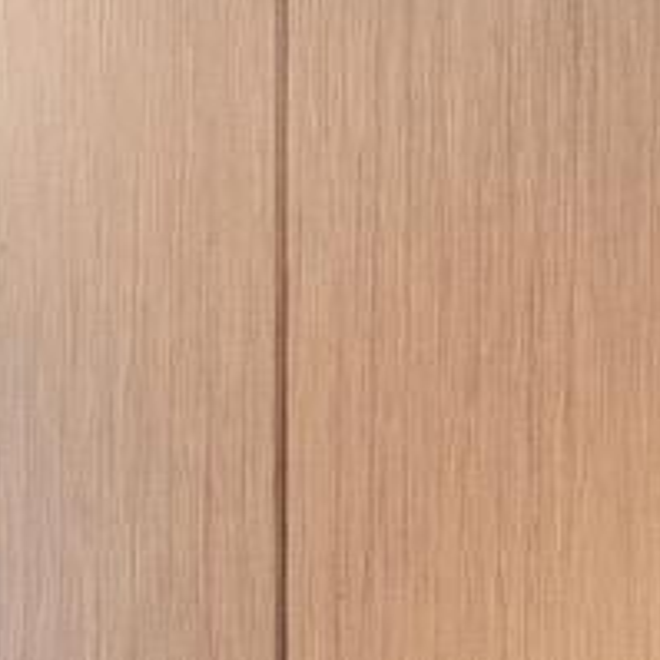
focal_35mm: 140
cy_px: 1862
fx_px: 3020
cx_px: 1230
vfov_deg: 10.0
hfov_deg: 11.5
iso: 50
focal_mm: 16
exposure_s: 6
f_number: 8
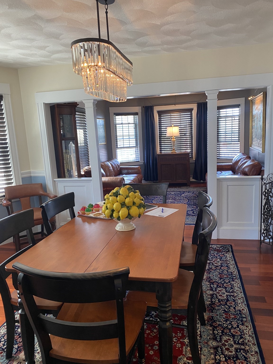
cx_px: 136
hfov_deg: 53.1
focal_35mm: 26
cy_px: 182
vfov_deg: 67.3
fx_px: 273
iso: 125
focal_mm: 4.25
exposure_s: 1/60
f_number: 1.8
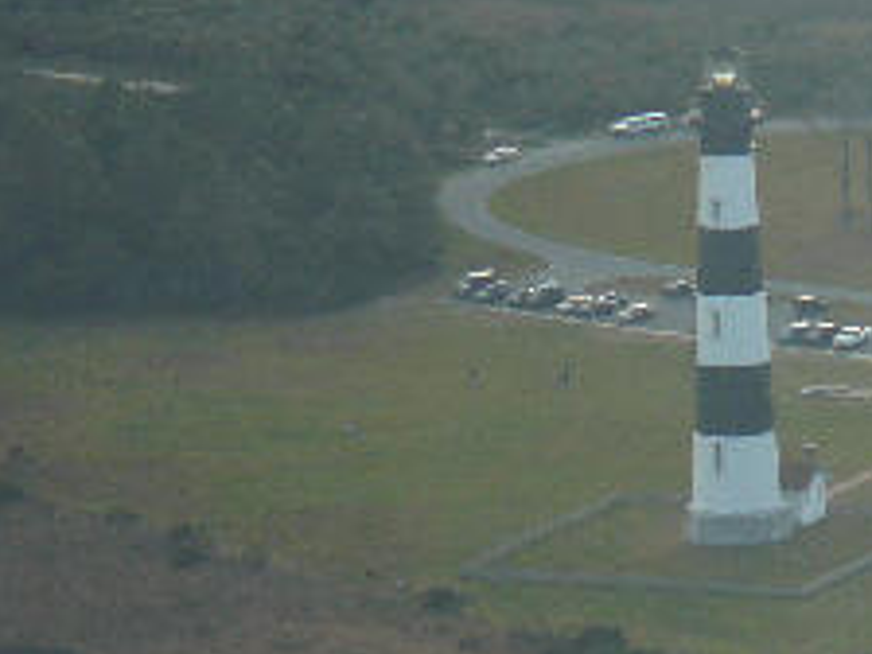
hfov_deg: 2.4
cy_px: 514
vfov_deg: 1.8
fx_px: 20984
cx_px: 749
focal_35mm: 833
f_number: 4.2
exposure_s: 1/400
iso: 80
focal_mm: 52
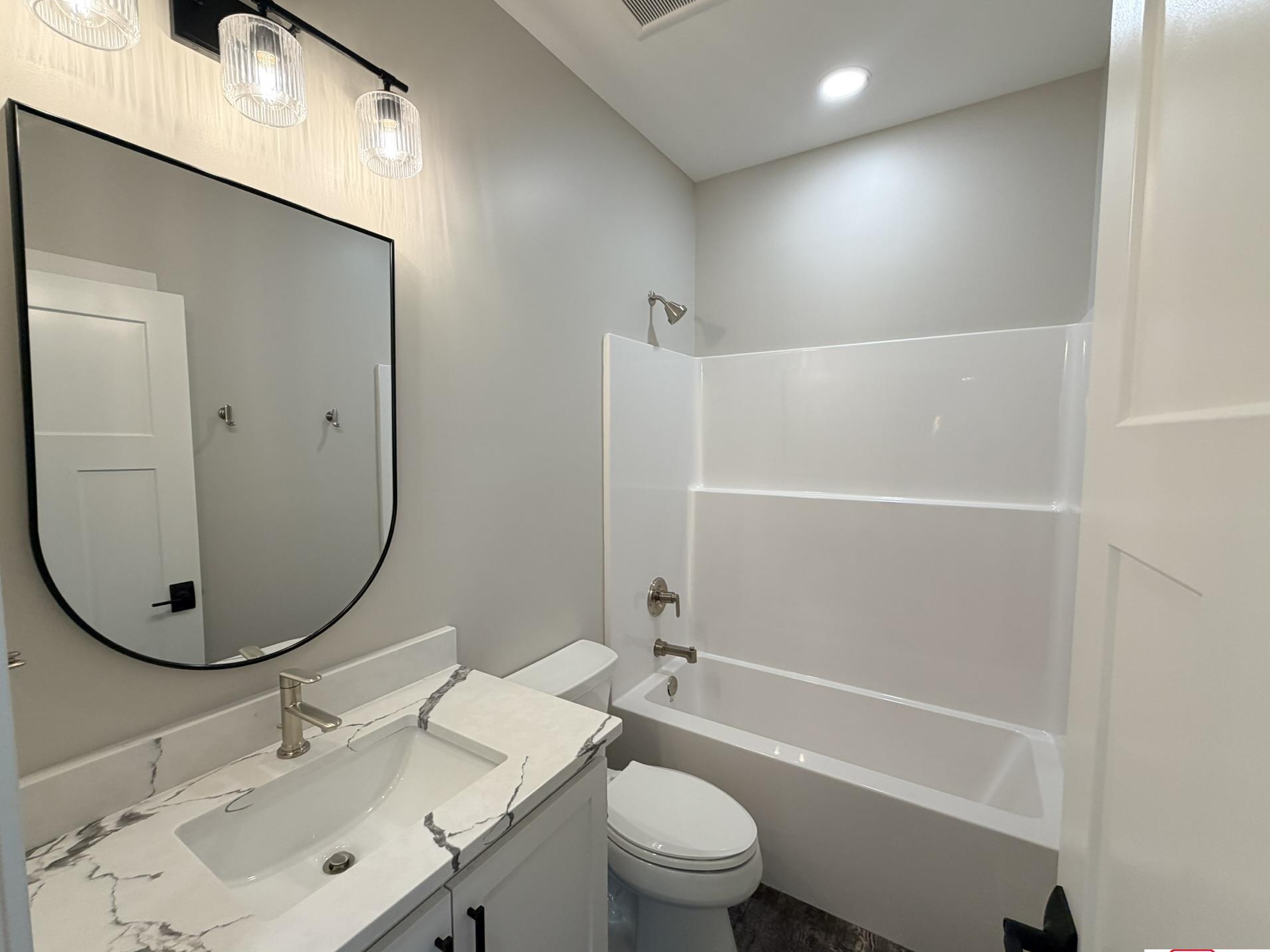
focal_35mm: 15
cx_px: 617
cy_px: 479
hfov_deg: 98.1
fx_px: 550
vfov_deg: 81.8
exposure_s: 1/120
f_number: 2.2
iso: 125
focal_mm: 2.22
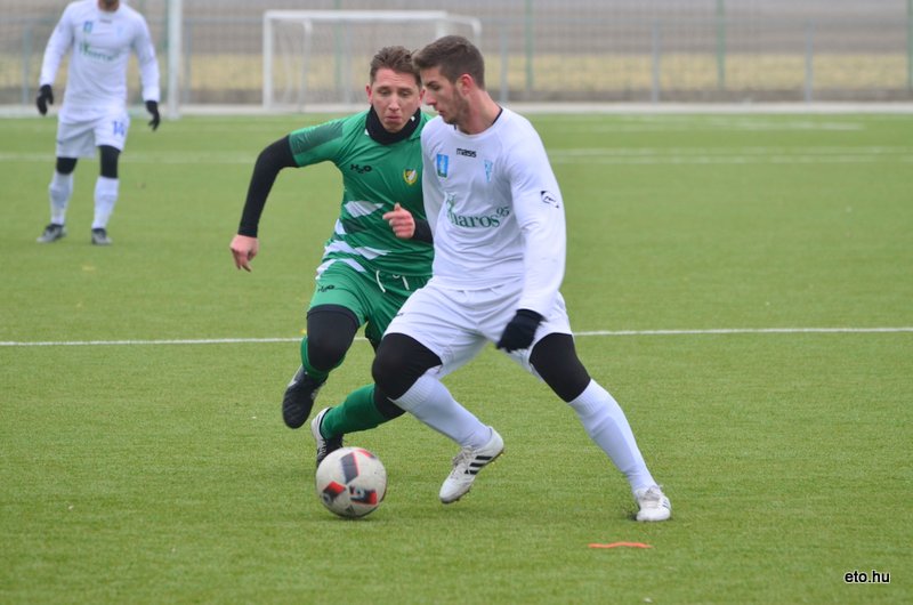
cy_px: 302
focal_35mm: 360
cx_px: 456
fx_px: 9112
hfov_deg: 5.7
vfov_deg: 3.8
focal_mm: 240
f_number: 5.3
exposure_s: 1/500
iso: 800
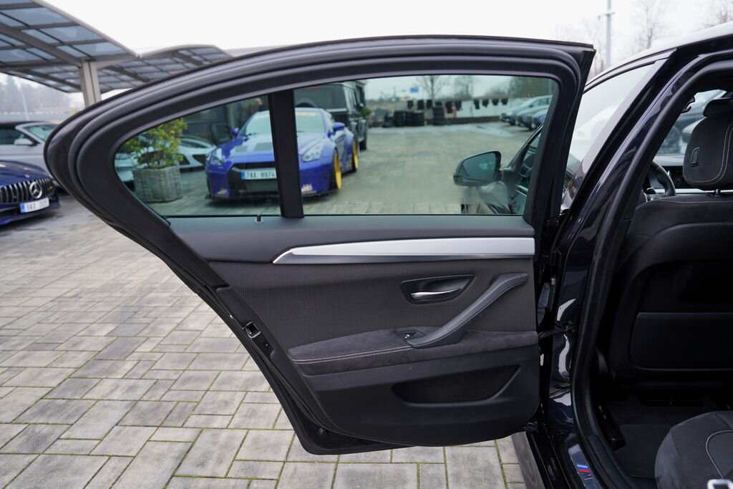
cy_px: 244
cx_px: 366
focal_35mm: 25
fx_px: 509
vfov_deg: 51.3
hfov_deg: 71.5
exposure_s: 1/40
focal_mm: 25
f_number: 3.2
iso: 100
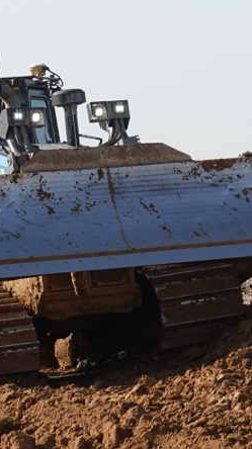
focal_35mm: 266
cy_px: 226
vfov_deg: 8.1
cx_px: 351
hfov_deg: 4.5
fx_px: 3167
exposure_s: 1/640
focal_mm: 32.39
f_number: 4
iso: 100
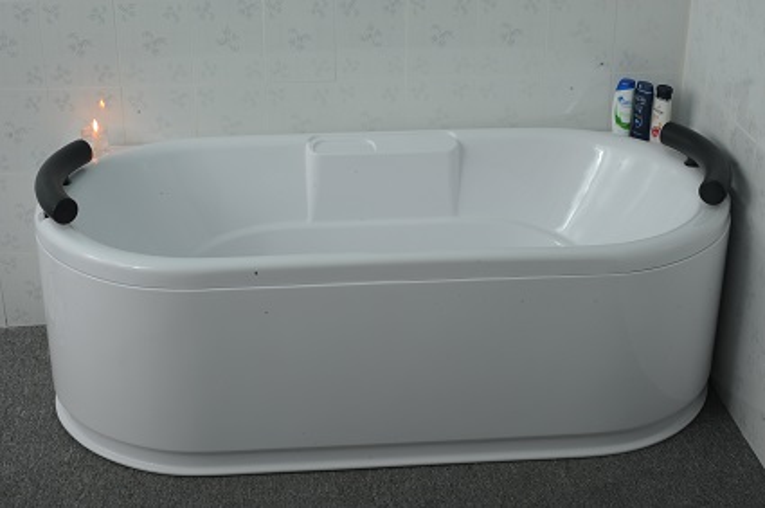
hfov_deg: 33.4
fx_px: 1273
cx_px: 382
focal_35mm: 60
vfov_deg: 22.5
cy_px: 254
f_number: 20
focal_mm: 60
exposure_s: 1/2
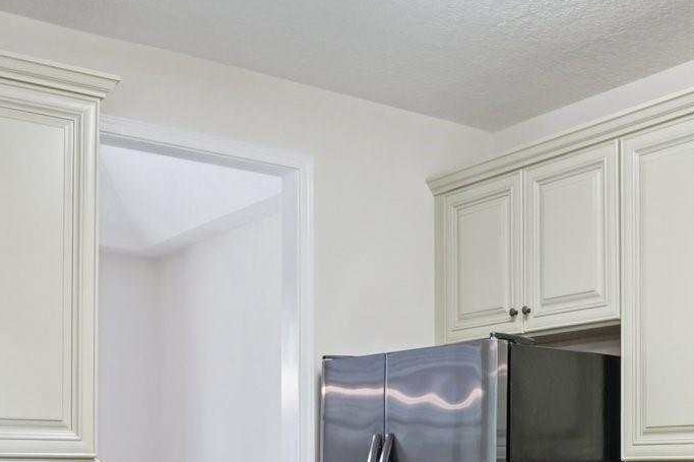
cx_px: 407
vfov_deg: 23.6
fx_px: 1041
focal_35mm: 54
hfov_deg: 36.8
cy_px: 500
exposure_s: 1/20
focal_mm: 18
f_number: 6.3
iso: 400
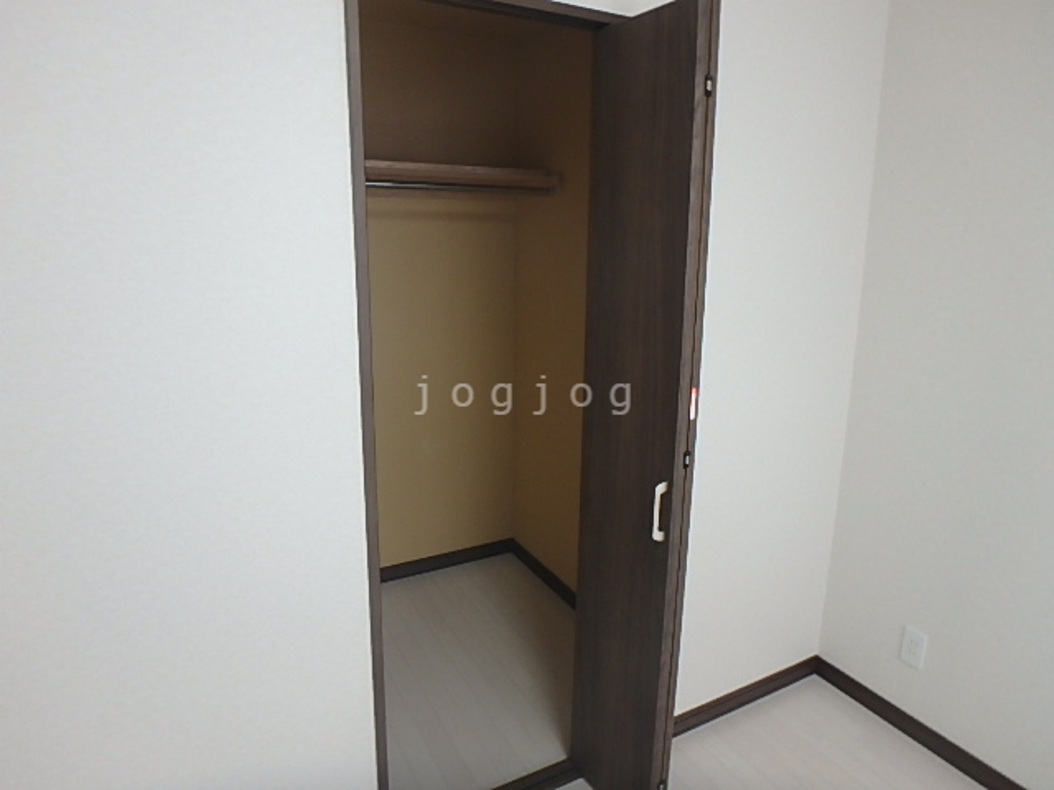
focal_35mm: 21
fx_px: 639
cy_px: 395
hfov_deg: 79.0
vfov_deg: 63.4
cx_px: 527
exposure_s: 1/30
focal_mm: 3.7
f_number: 3.5
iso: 200
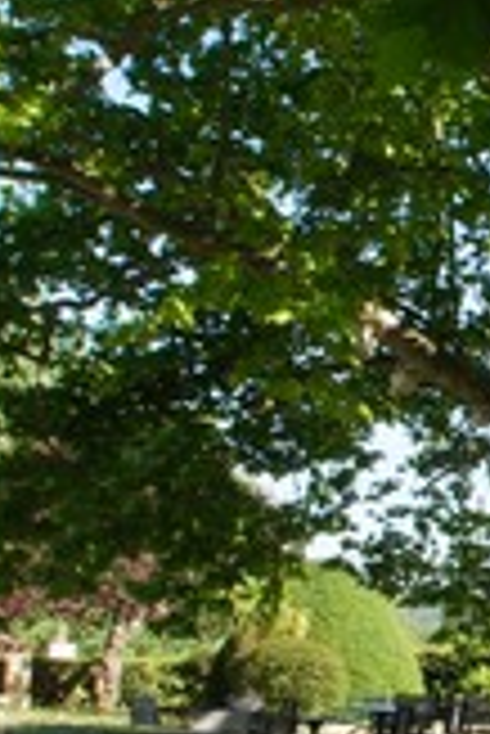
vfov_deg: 26.3
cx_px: 760
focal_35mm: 76
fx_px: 1548
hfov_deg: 16.3
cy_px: 538
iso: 100
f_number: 10
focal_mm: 18
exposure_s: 1/50
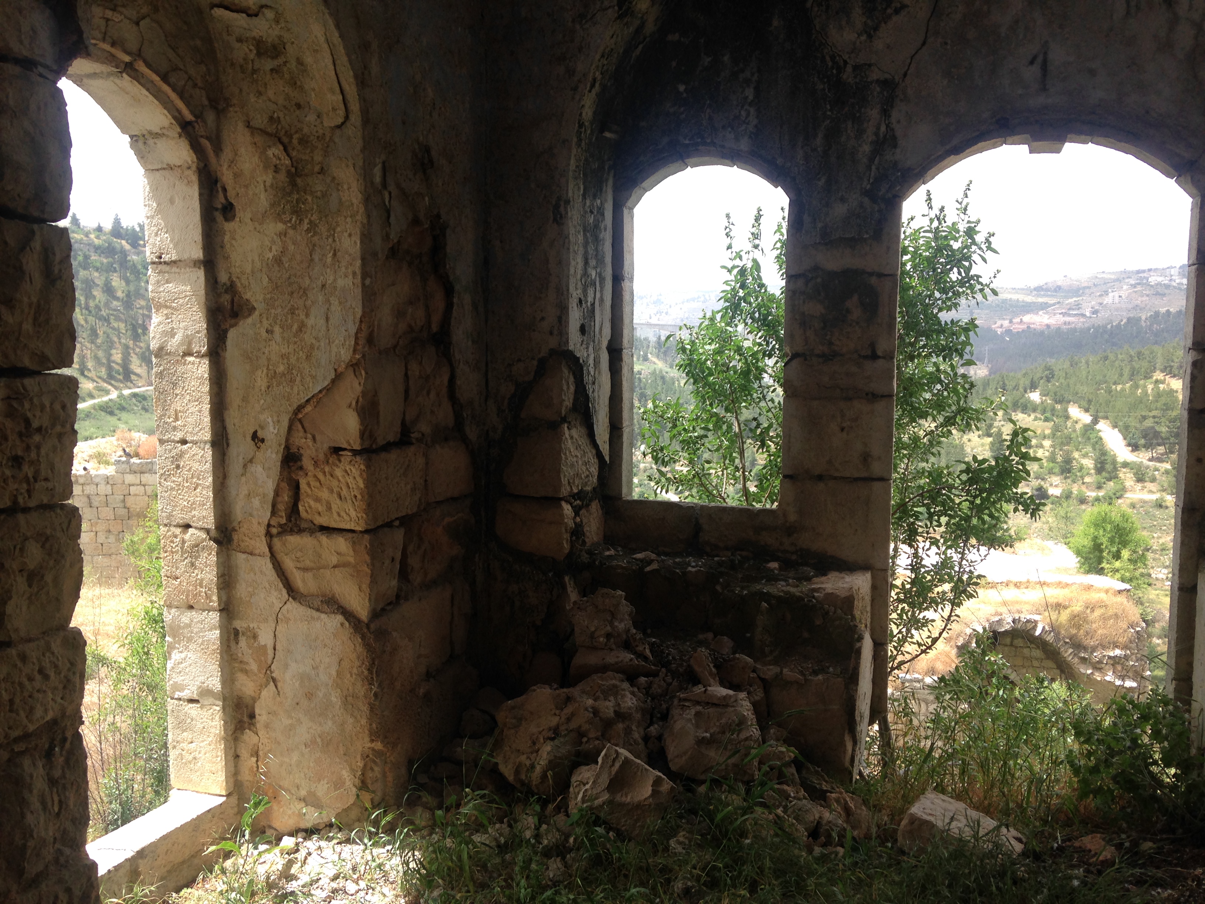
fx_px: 1149
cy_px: 452
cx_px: 602
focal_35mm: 33
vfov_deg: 42.9
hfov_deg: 55.4
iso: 50
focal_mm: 4.12
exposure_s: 1/444
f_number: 2.4
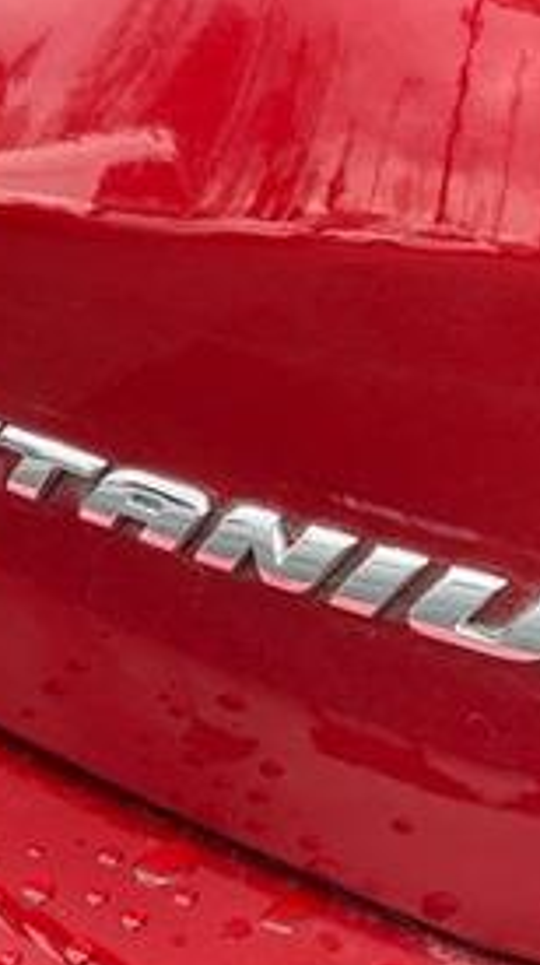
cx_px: 274
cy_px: 572
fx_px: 1226
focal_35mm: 48
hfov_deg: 24.8
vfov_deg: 42.8
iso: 64
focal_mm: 2.22
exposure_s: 1/99
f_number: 2.2
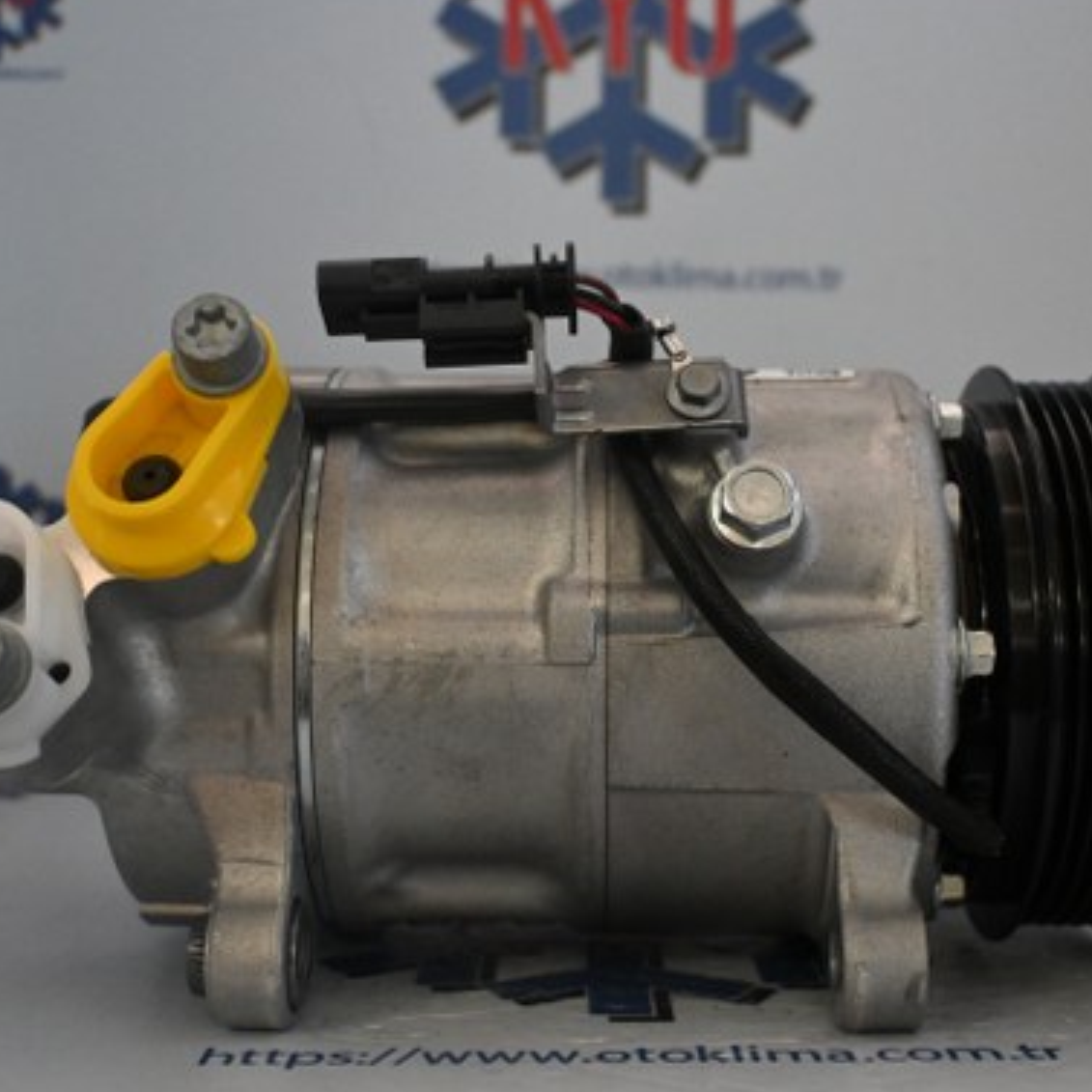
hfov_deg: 36.3
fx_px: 1666
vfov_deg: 36.3
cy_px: 539
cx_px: 591
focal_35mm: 47
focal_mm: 23
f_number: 4.2
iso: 3200
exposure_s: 1/80
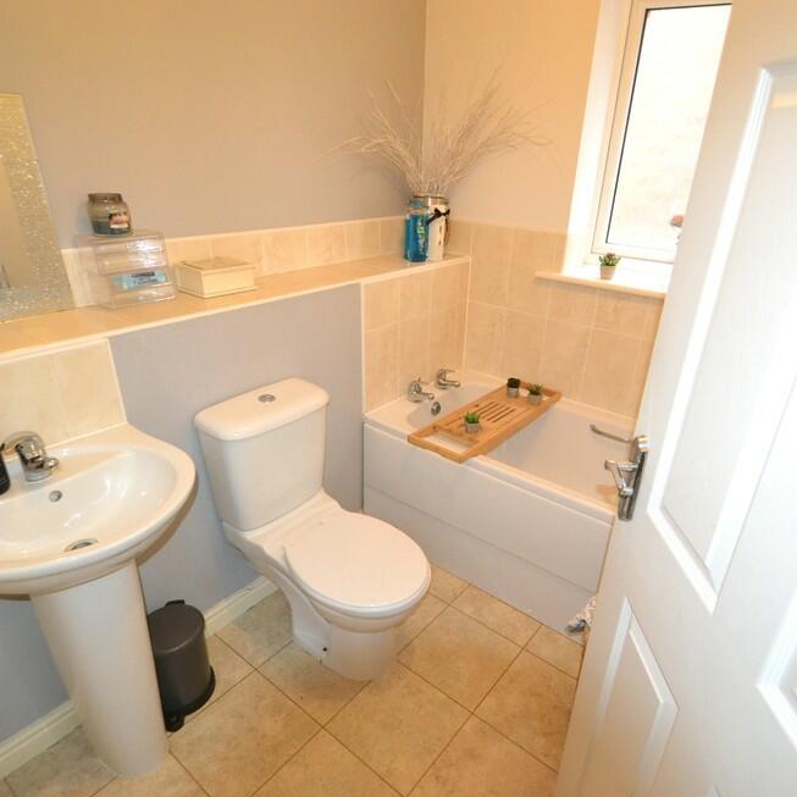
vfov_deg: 74.8
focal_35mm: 20
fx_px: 521
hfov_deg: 74.4
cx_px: 459
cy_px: 408
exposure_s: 1/60
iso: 2500
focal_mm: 10
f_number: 3.5
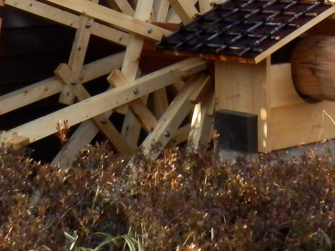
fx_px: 1190
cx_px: 164
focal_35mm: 123
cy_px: -137
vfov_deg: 11.5
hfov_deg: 16.0
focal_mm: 5.9
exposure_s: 1/400
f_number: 3.7
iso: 400
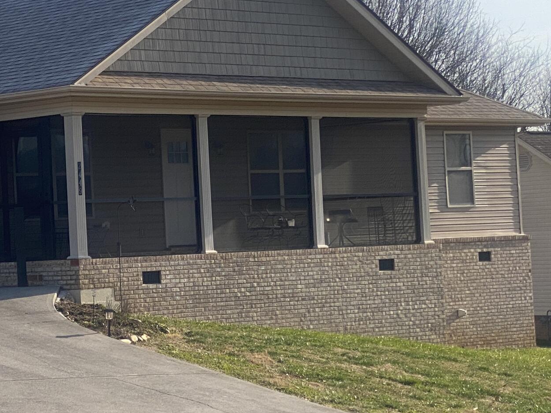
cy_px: 185
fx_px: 1990
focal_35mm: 125
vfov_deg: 11.9
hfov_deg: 15.3
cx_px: -87
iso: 20
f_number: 2
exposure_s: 1/1776
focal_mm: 6
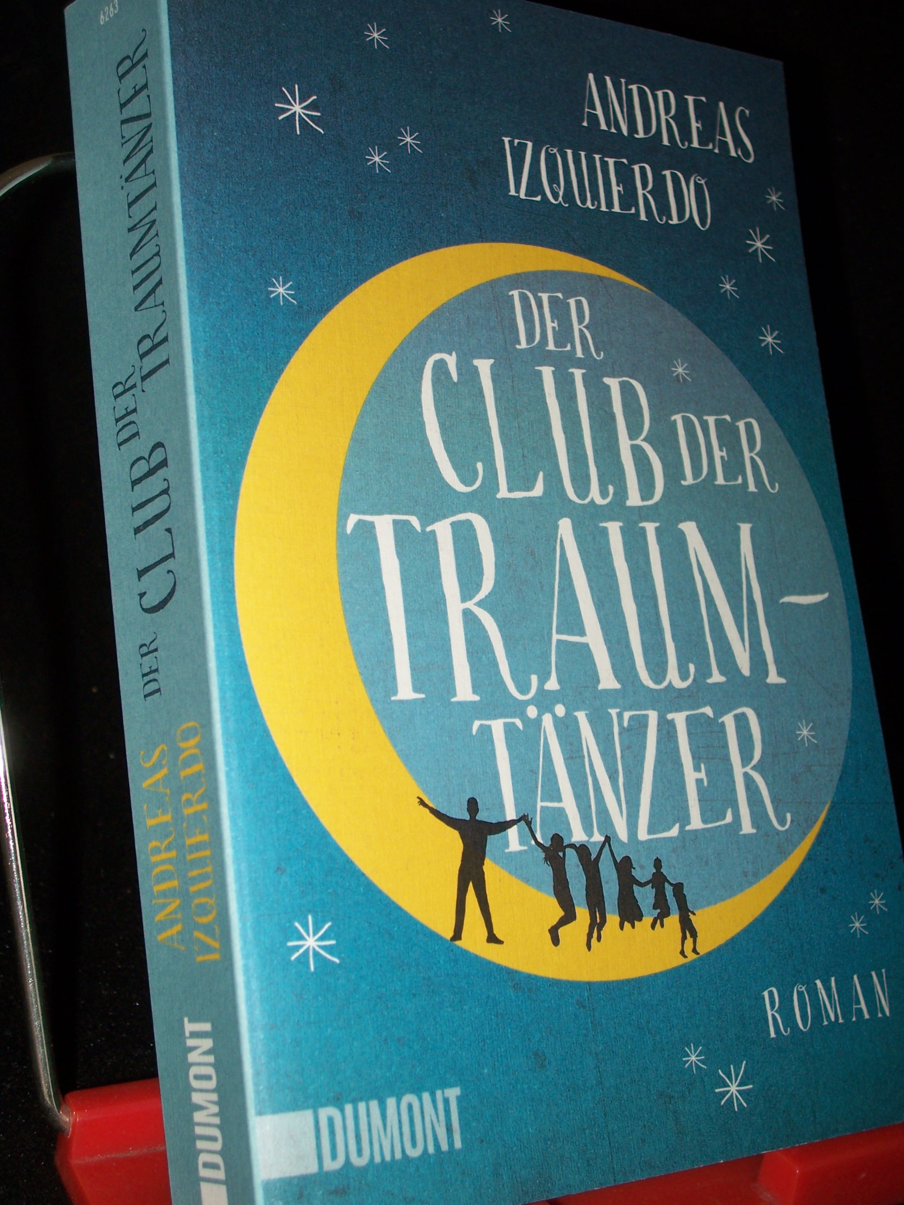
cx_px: 452
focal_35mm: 53
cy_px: 602
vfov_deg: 36.2
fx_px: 1845
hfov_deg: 27.5
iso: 80
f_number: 3.2
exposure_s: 1/80
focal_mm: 8.7
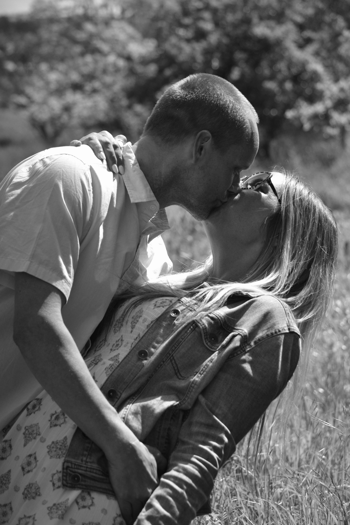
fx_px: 1881
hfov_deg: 10.6
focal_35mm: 129
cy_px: 262
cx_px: 175
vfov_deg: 15.9
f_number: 5.6
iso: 400
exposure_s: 1/1250
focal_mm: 86
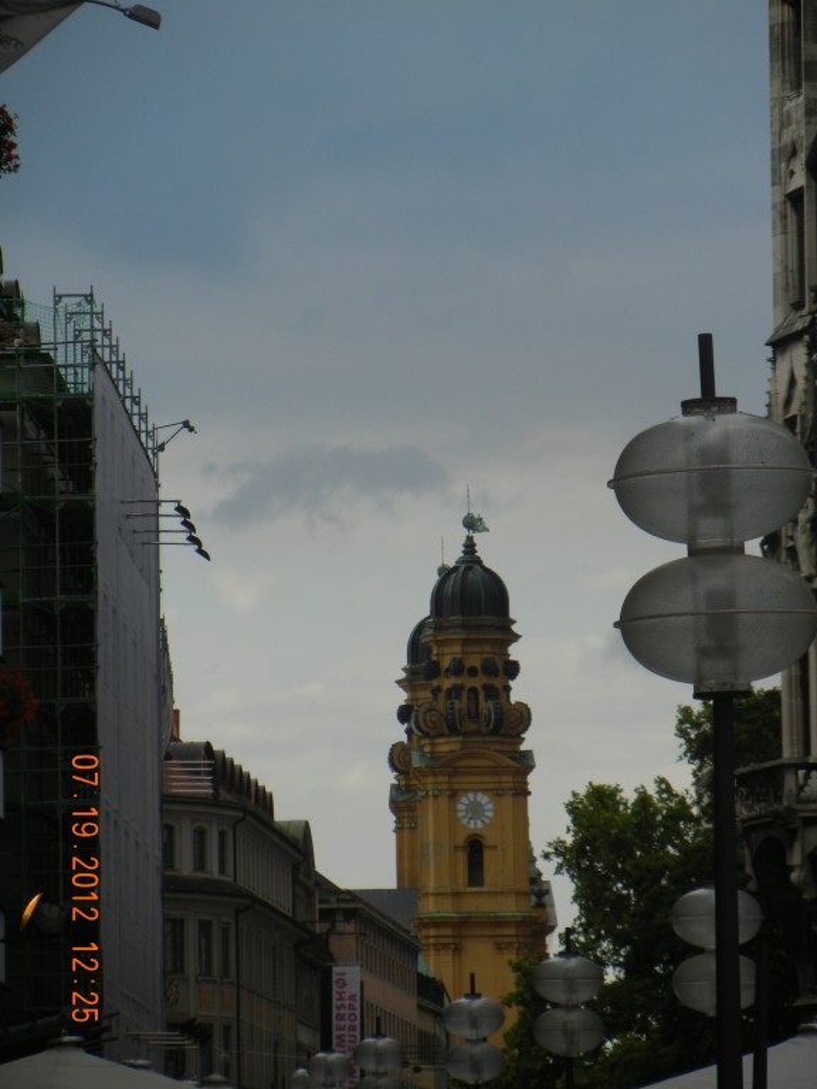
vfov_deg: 8.6
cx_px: 408
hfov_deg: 6.5
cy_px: 544
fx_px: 7206
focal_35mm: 229
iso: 160
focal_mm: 41.2
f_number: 4.8
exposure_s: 1/477
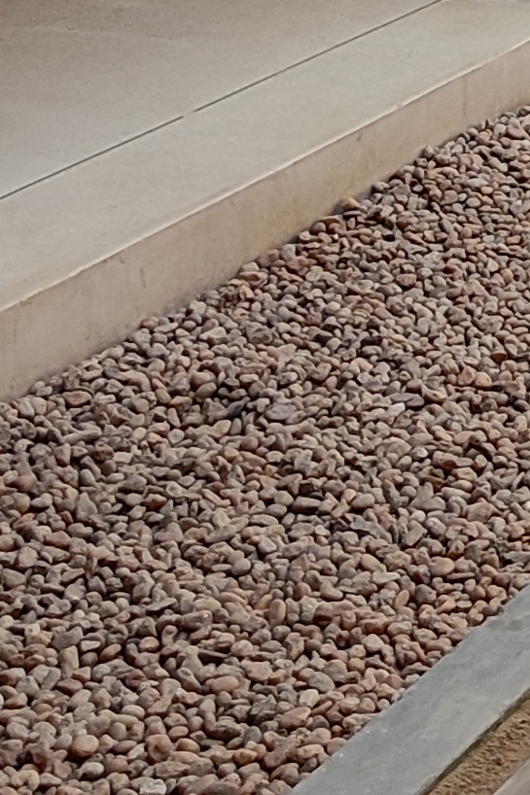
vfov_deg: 15.6
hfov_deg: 10.6
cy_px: -510
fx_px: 2585
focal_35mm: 117
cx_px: 1116
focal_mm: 5.59
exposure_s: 1/100
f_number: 1.88
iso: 72
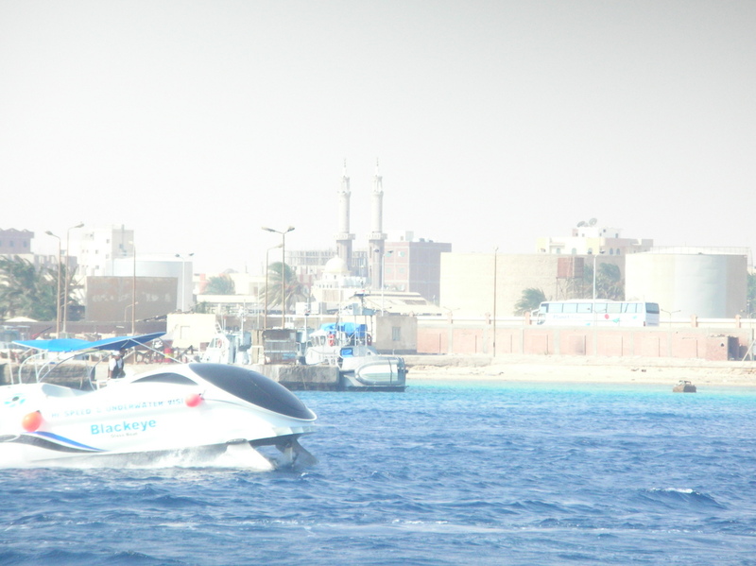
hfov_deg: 6.5
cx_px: 378
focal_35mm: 303
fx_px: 6613
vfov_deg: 4.9
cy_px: 283
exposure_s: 1/1000
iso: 200
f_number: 4.4
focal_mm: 50
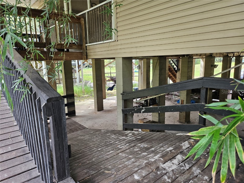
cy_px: 92
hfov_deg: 71.6
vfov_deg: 56.8
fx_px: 169
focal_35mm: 24
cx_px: 122
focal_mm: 5
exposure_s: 1/180
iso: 200
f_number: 1.8
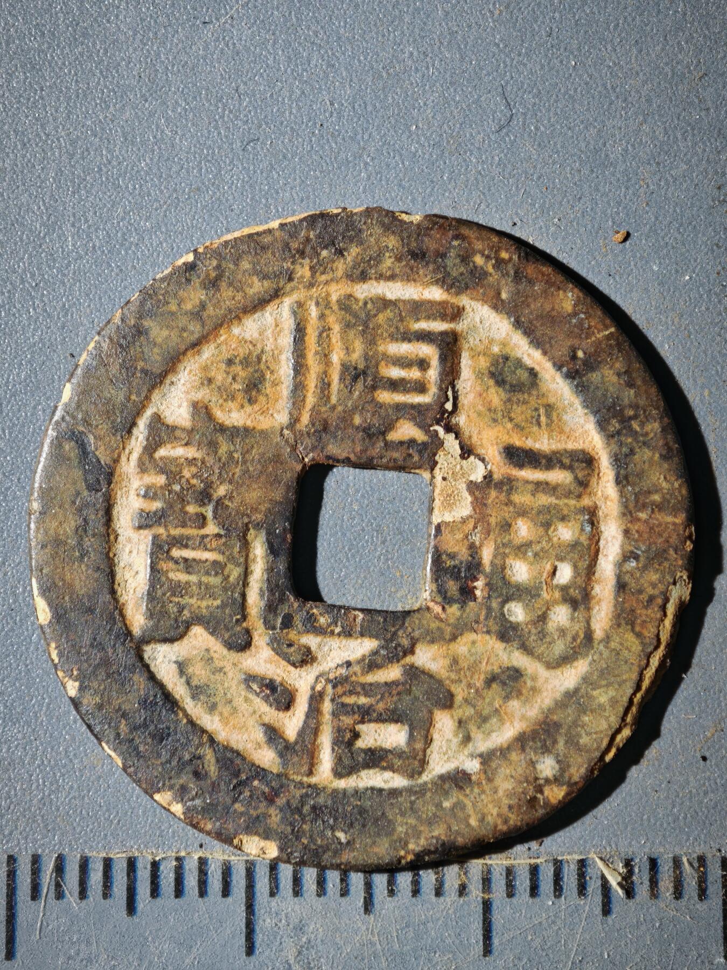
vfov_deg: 21.3
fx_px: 2576
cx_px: 364
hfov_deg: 16.1
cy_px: 485
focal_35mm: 92
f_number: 2
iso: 160
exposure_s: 1/100
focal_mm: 9
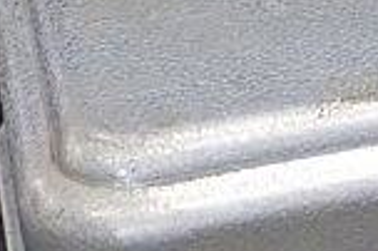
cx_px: 761
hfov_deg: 11.3
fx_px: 1720
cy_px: 122
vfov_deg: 8.4
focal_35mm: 164
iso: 800
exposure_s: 1/60
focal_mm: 5.5
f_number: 3.2
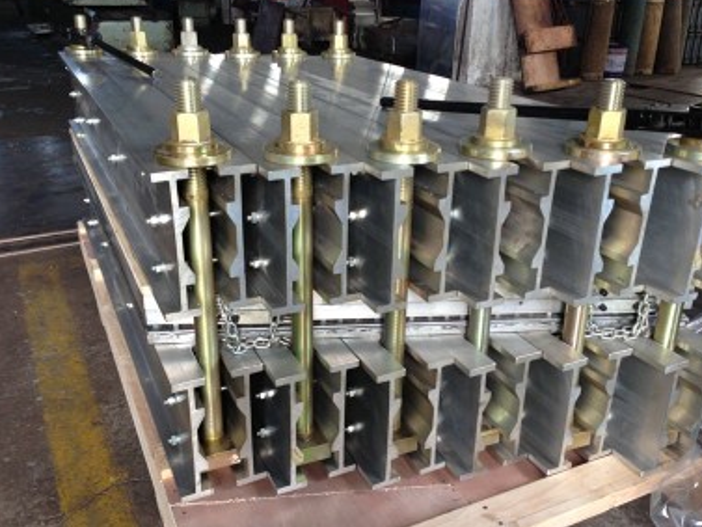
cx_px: 356
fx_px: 710
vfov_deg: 40.7
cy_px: 255
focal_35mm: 35
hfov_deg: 52.6
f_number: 2.4
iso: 50
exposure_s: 1/30
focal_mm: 4.13
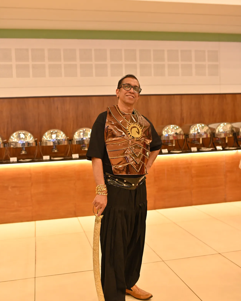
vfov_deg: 45.8
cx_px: 120
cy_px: 149
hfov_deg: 37.3
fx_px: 357
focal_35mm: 40
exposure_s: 1/200
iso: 1250
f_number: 2.2
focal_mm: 35
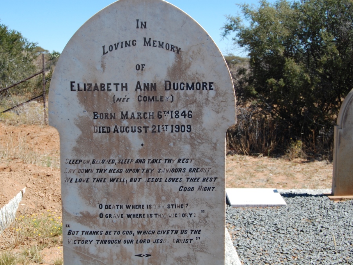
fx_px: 515
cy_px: 132
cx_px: 157
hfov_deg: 37.8
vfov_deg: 28.8
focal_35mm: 51
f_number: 8
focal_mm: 31
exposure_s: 1/250
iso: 200
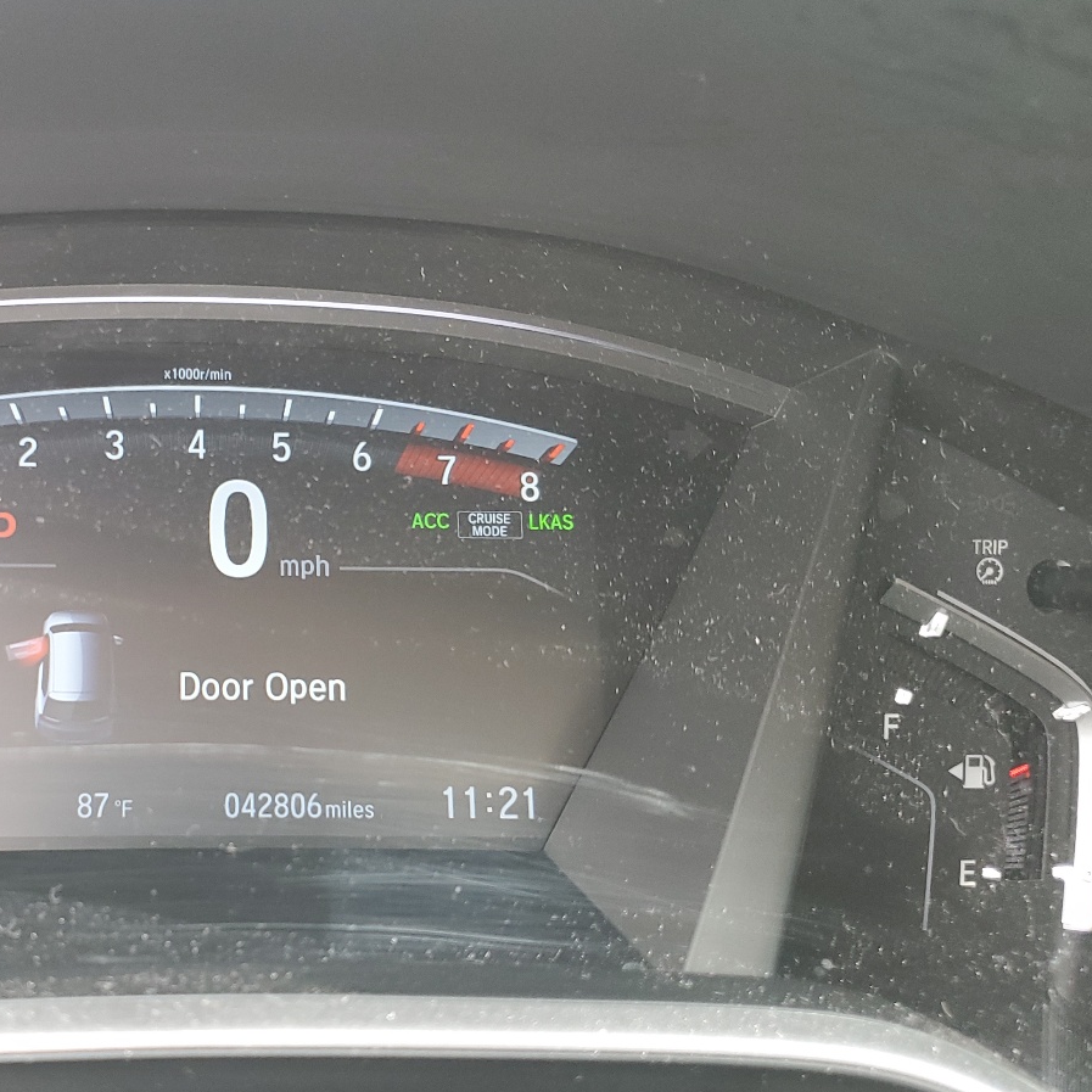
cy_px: 612
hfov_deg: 38.8
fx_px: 1463
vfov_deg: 40.9
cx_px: 169
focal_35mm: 41
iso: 73
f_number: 1.5
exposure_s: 1/60.2
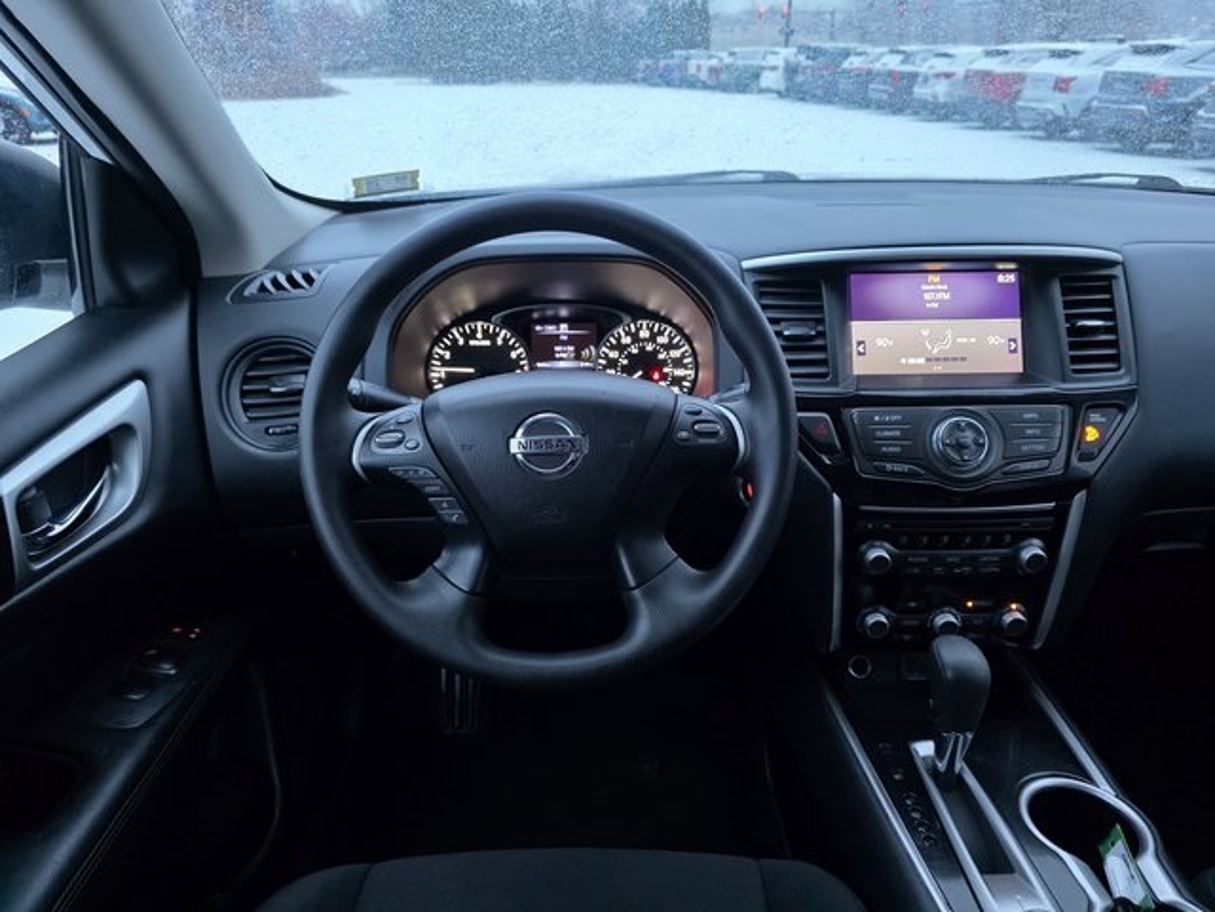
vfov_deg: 58.9
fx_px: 807
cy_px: 456
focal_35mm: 23
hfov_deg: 73.9
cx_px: 608
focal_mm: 6.3
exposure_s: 1/60
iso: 800
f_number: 1.7
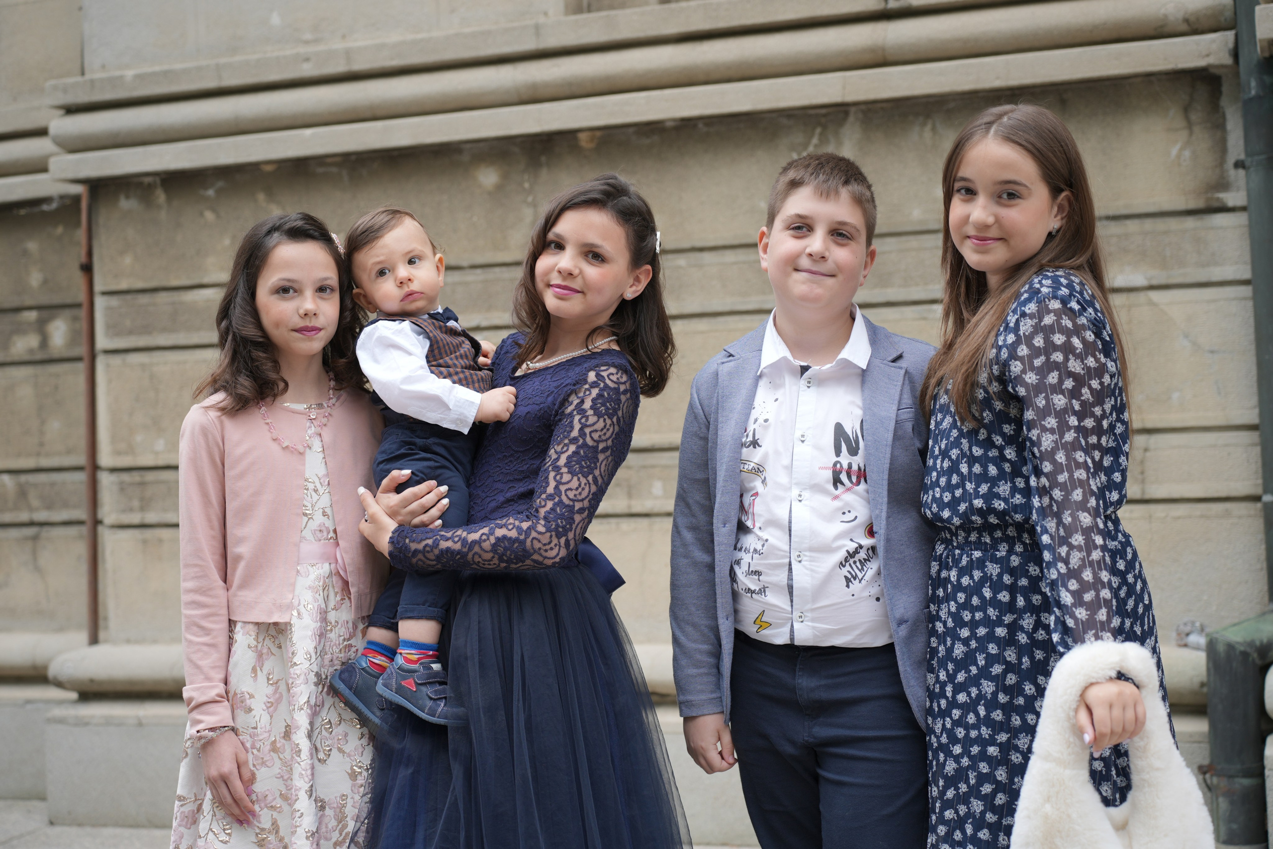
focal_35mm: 46
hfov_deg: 42.7
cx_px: 636
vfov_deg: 29.2
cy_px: 424
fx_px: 1627
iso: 125
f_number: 2.8
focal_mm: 46
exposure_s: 1/200
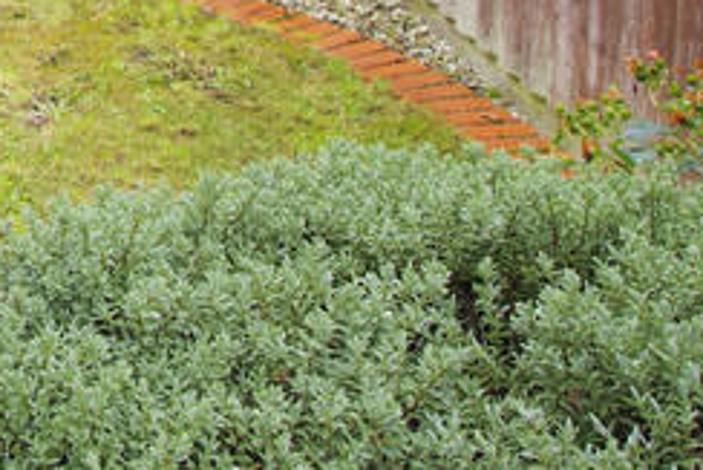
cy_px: -310
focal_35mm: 63
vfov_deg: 18.2
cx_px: -199
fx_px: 1231
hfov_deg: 27.1
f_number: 8
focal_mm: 10
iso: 100
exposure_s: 1/30
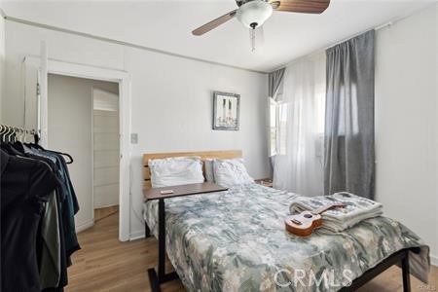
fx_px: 195
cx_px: 219
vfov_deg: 73.7
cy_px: 146
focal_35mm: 16
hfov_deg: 96.7
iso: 400
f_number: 6.3
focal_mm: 16
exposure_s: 1/20
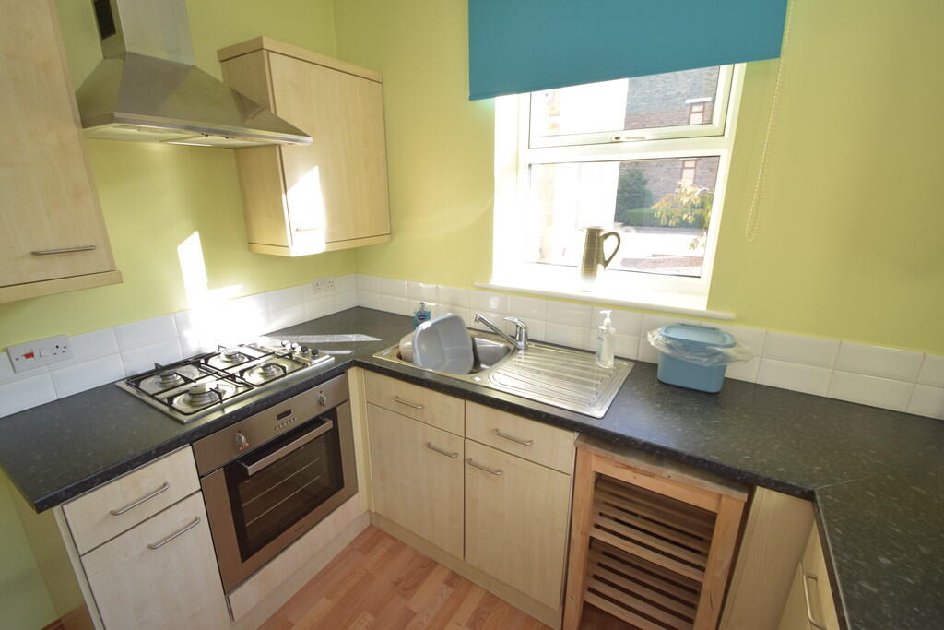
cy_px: 315
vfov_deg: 77.3
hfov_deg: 100.4
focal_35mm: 15
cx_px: 472
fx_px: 393
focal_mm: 10
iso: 800
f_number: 6.3
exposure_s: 1/200
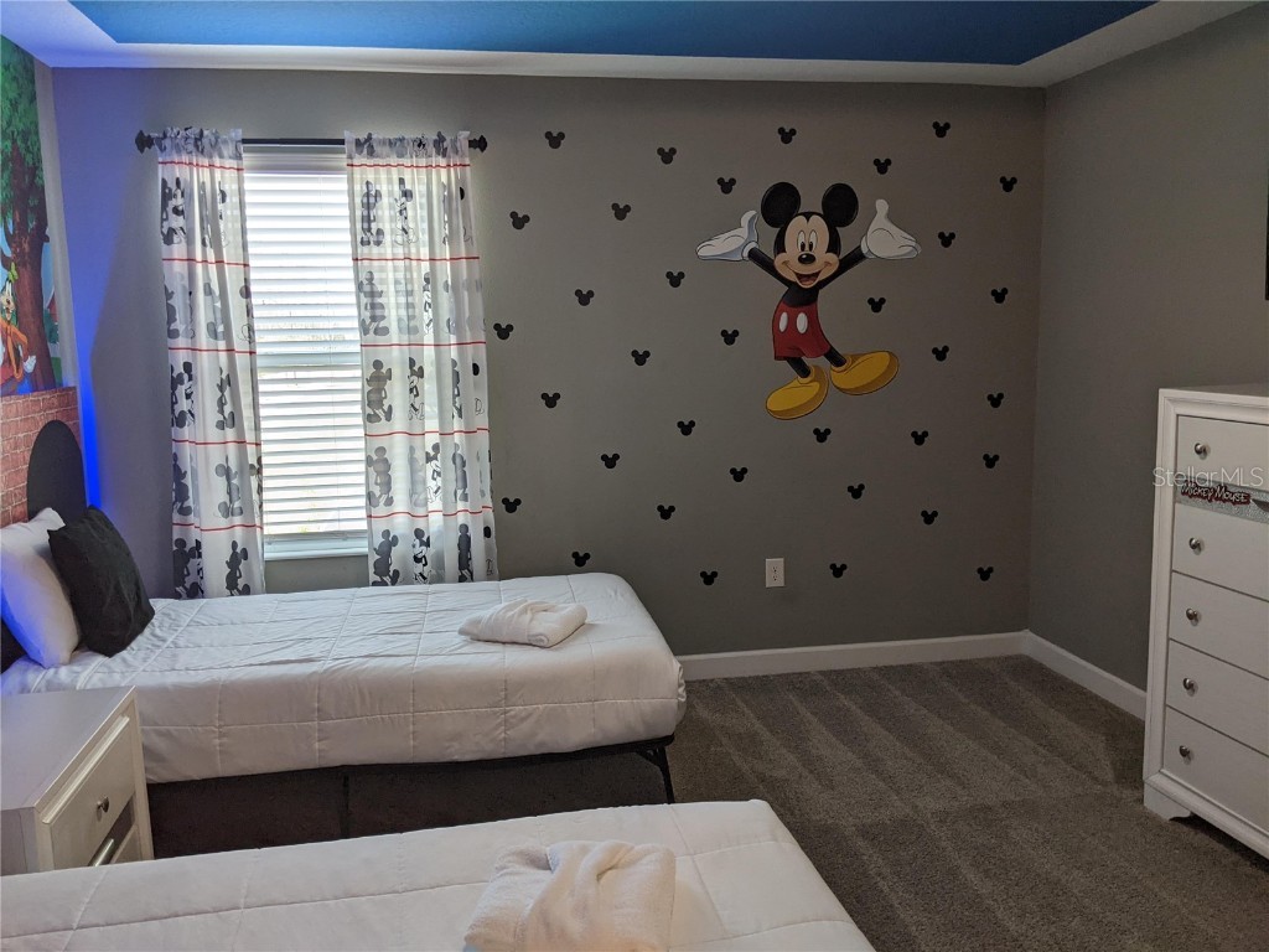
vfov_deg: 51.4
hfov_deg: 65.3
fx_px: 990
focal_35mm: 27
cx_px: 634
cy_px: 476
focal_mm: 4.44
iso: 42
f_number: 1.8
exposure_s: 1/60
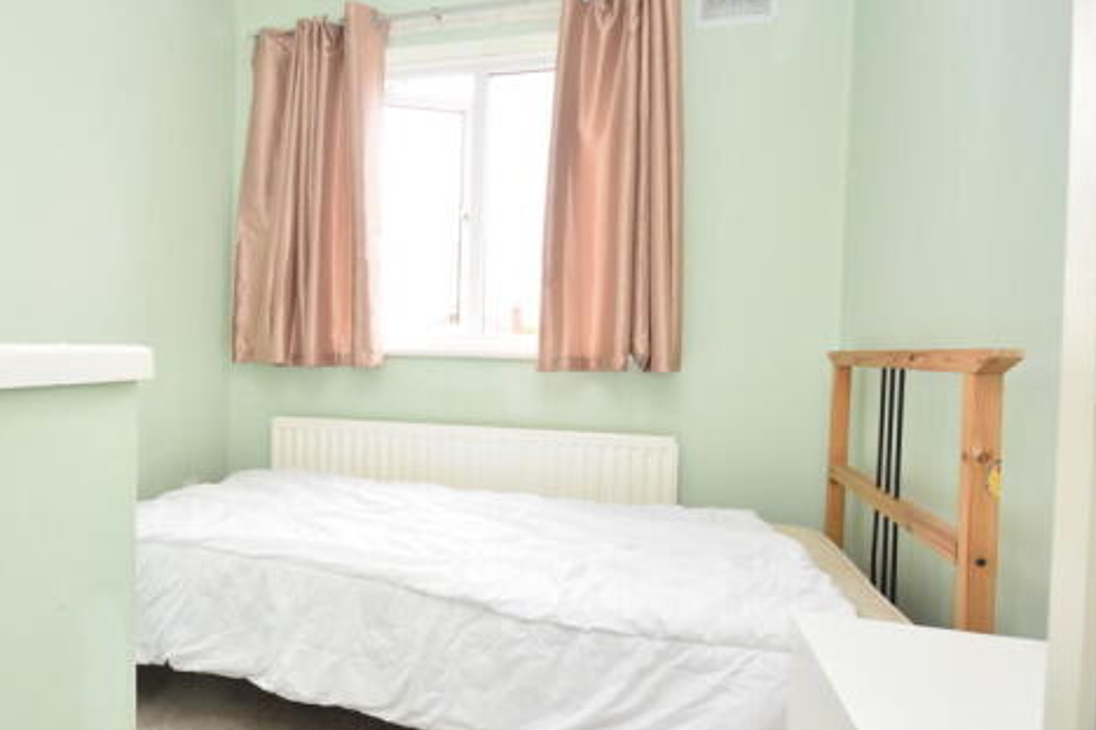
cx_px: 425
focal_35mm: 21
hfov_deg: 80.0
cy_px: 359
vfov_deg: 59.5
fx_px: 639
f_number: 5
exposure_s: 1/200
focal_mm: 10
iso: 500
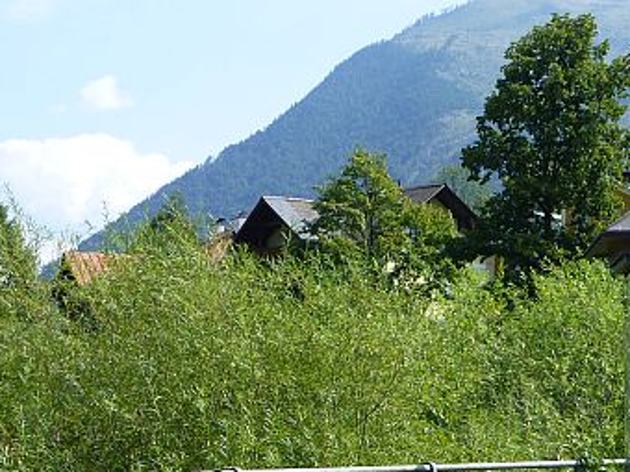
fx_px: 1856
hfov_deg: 19.3
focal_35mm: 102
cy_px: 411
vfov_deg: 14.4
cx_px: 300
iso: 100
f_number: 4.4
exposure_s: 1/500
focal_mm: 9
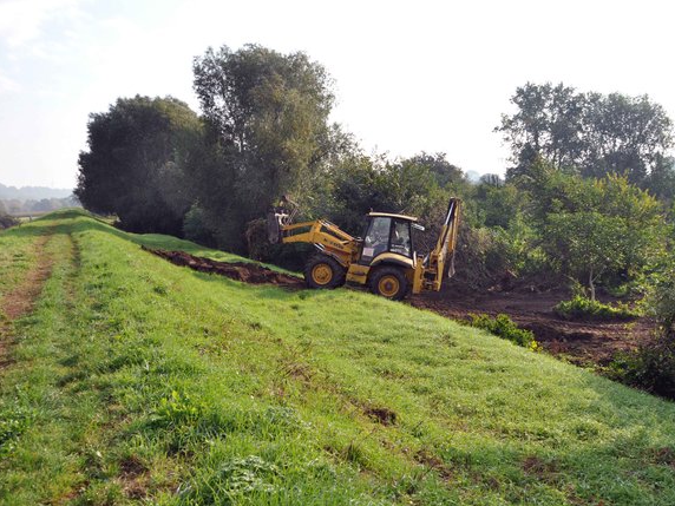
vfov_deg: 39.7
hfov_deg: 51.3
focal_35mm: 36
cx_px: 322
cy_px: 254
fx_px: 702
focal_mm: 22
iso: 200
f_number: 8
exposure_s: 1/250
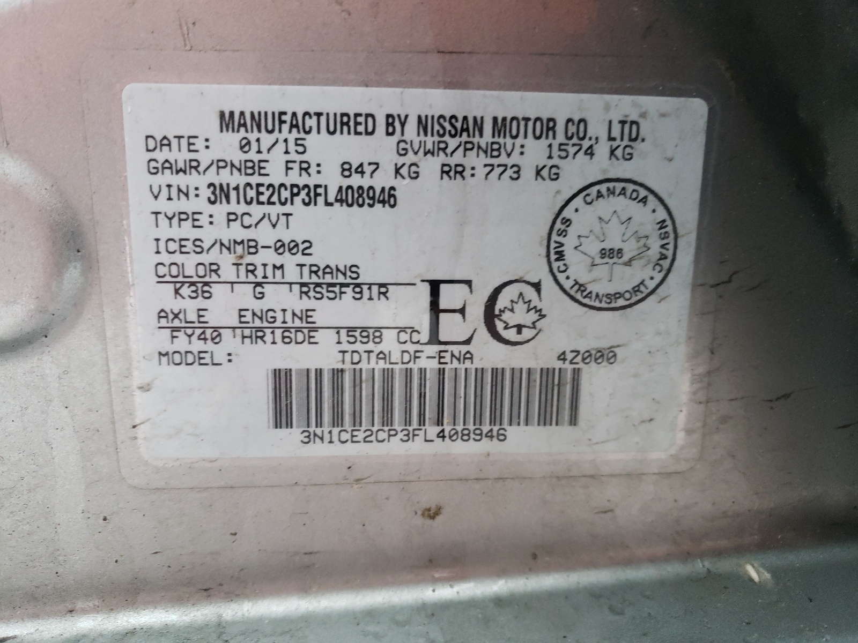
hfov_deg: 67.3
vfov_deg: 53.1
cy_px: 322
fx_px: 644
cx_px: 429
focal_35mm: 26
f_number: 1.5
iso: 212
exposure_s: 1/60.2
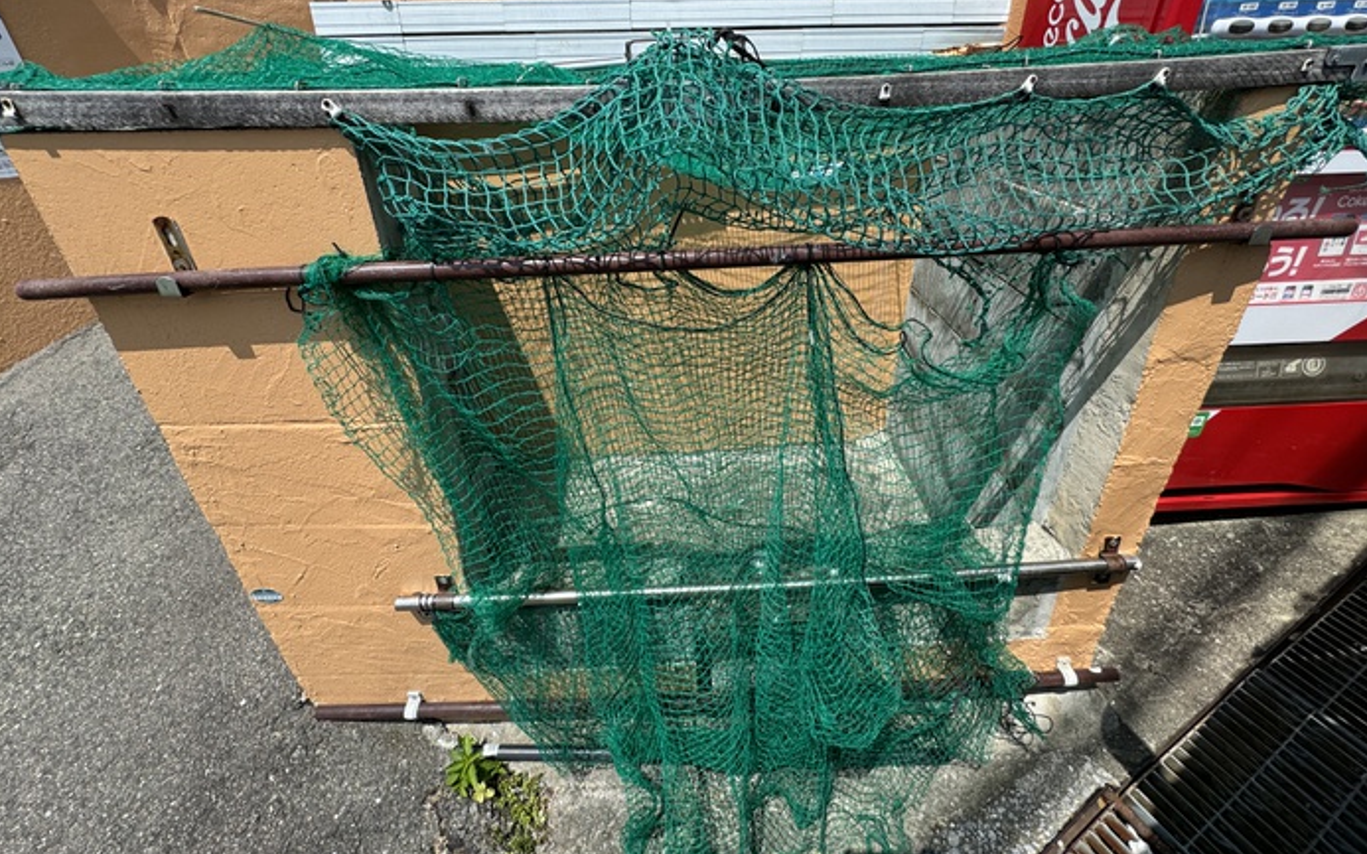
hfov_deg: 101.5
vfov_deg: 74.2
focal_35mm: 15
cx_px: 681
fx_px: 559
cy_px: 352
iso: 50
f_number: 2.2
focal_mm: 2.22
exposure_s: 1/1506
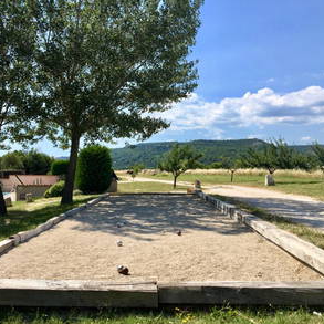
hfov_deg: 47.1
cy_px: 164
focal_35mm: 35
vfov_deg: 47.2
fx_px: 371
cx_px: 143
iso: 25
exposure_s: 1/1876
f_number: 2.2
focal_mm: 4.15
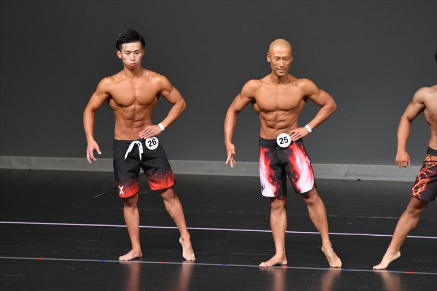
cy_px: 146
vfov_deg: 4.0
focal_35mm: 345
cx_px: 218
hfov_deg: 6.0
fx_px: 4186
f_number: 5.6
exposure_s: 1/400
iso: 4000
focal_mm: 230
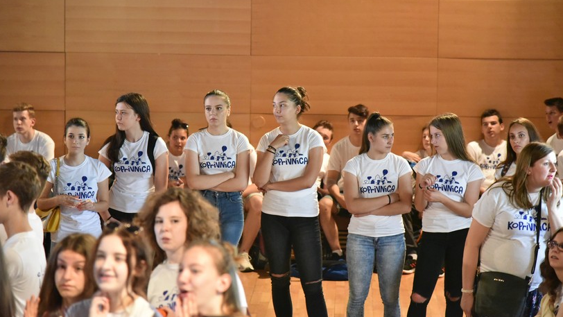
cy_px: 138
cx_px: 280
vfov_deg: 9.6
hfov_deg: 16.9
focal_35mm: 127
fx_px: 1896
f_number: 4
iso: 12800
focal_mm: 120
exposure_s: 1/160
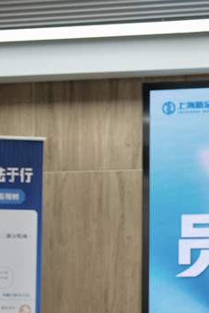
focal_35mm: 147
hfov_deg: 9.1
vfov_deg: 13.9
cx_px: 321
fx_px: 1279
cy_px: 234
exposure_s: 1/110
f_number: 2.8
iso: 320
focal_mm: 35.3
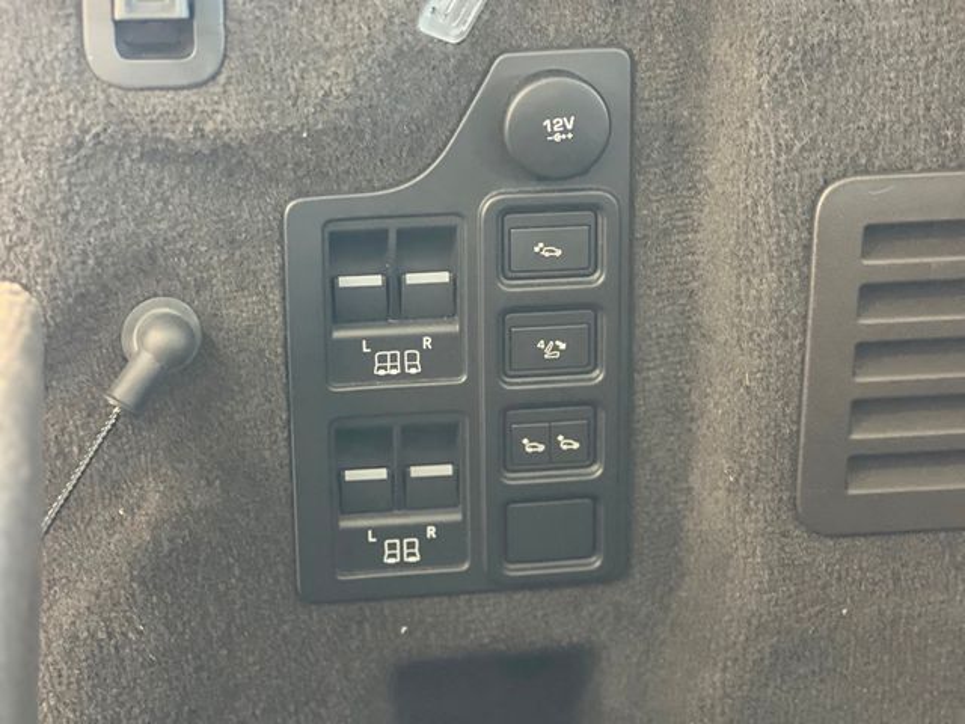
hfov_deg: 25.3
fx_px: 2147
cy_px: 362
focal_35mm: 77
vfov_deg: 19.1
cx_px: 482
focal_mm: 9
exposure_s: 1/15
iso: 800
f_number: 2.8
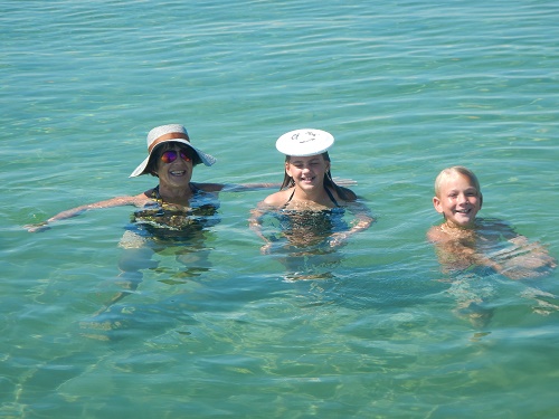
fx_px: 1889
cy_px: 210
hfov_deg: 16.8
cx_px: 280
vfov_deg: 12.7
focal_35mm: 117
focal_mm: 21
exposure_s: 1/500
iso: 125
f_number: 4.7
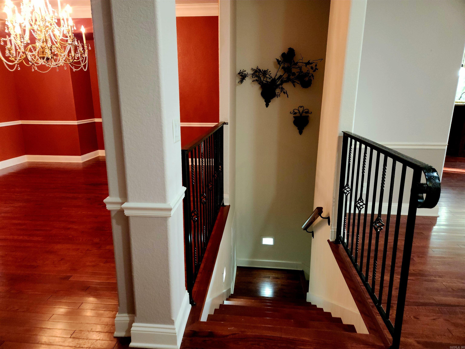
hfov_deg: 73.9
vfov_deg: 58.9
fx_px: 309
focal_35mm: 23
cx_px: 232
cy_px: 174
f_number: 1.8
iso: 200
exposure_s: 1/60.2
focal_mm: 5.4
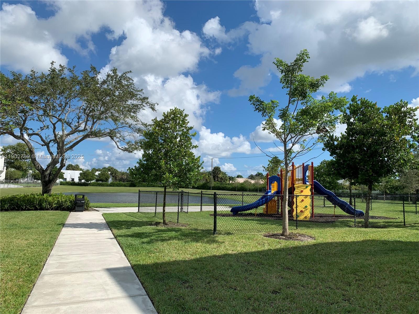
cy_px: 157
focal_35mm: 26
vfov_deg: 53.1
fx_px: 315
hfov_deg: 67.3
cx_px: 210
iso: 25
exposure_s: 1/2994
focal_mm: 4.25
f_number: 1.8
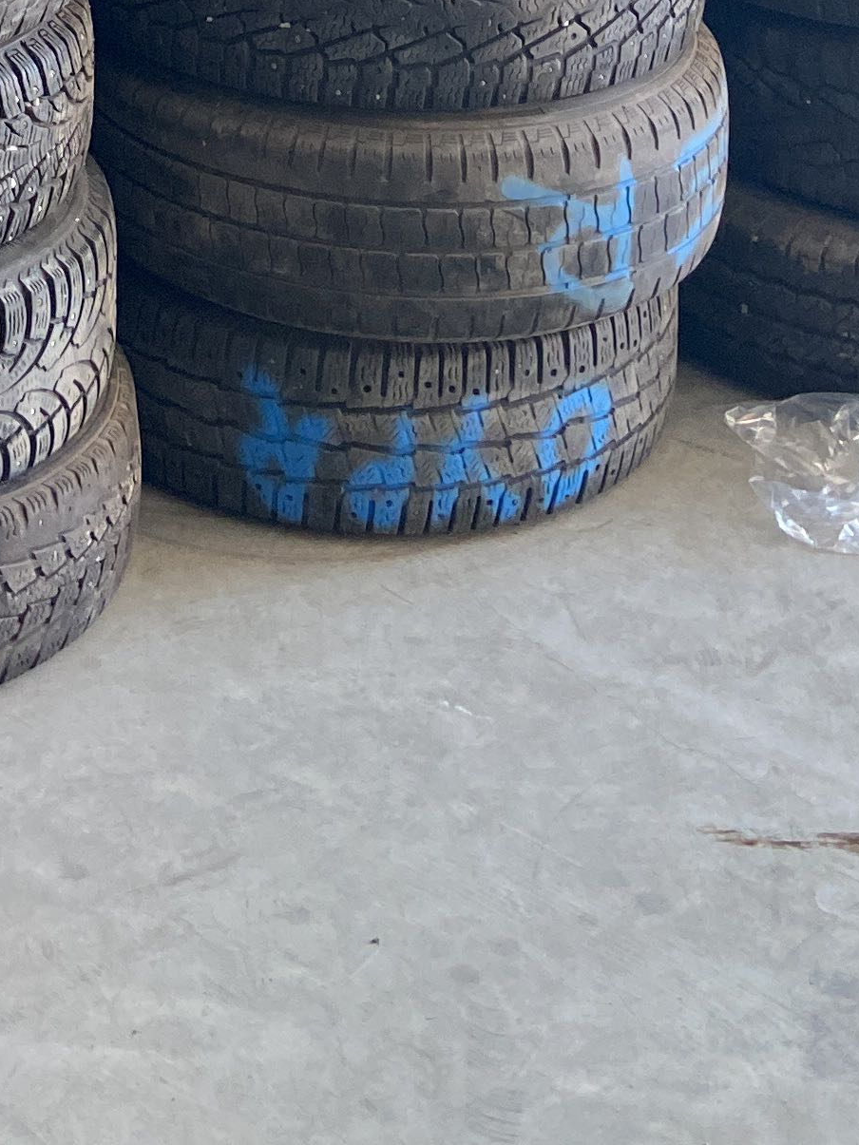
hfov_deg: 16.7
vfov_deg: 19.5
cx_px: 20
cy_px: -596
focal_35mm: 87
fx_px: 2878
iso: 125
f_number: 1.8
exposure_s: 1/76
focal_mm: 4.25
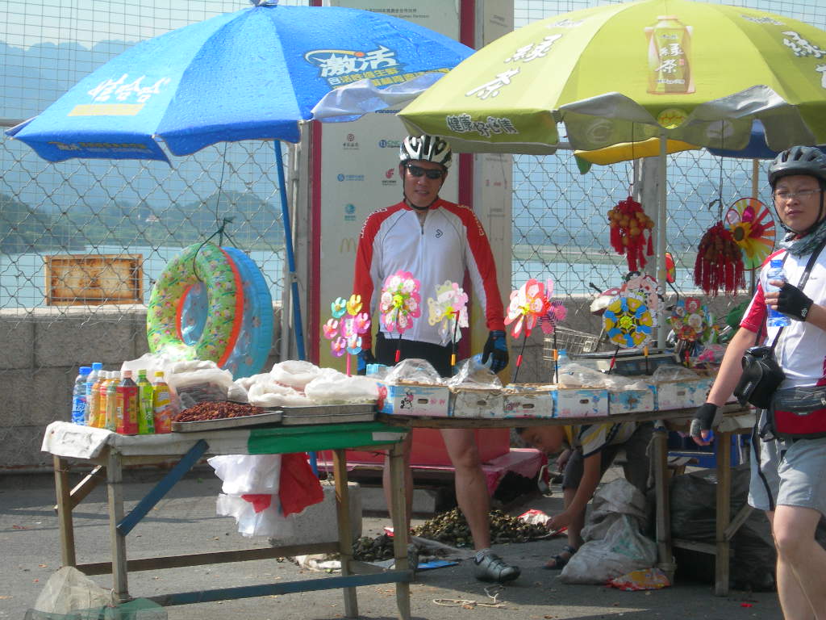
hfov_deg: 17.3
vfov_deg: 13.0
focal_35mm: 114
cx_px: 413
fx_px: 2720
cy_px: 310
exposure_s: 1/334
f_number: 4.9
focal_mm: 23.4
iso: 50
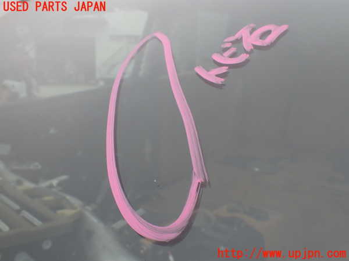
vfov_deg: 46.8
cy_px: 130
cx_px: 174
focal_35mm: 30
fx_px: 302
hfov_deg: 60.0
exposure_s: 1/250
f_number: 3.2
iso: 100
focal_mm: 5.4
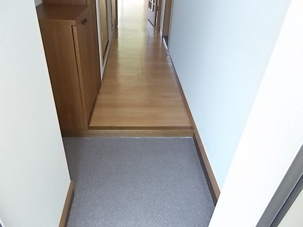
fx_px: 228
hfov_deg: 67.3
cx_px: 152
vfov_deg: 53.1
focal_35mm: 26
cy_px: 114
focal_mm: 4.6
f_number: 3.2
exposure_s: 1/25
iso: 160
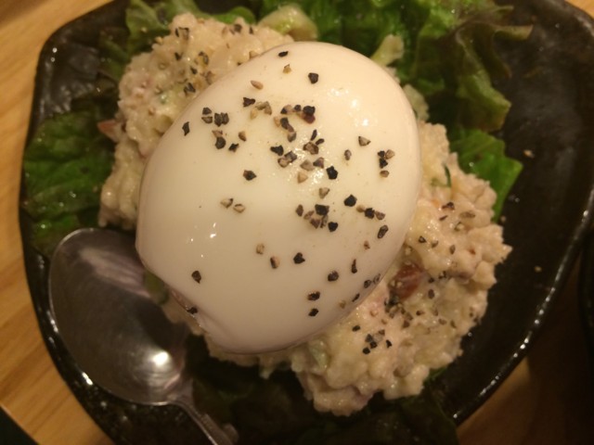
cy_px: 222
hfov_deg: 60.0
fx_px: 515
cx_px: 297
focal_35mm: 30
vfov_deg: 46.8
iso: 125
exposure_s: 1/30
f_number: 2.2
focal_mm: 4.12
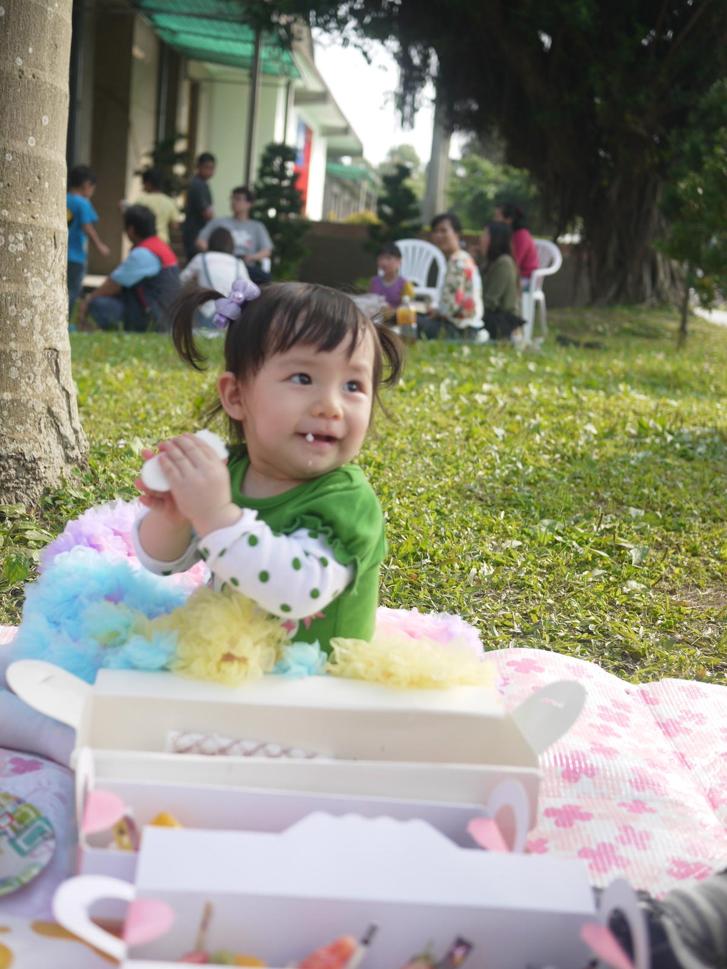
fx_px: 1120
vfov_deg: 46.8
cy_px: 484
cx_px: 364
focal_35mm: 40
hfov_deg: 36.0
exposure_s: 1/1600
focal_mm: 20
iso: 160
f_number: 2.2
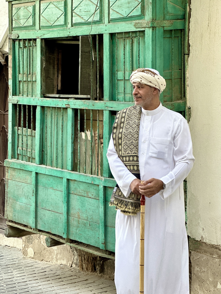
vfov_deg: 25.3
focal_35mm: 77
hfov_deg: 19.1
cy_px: 147
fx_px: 655
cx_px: 110
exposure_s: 1/121
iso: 125
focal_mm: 9
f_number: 2.8
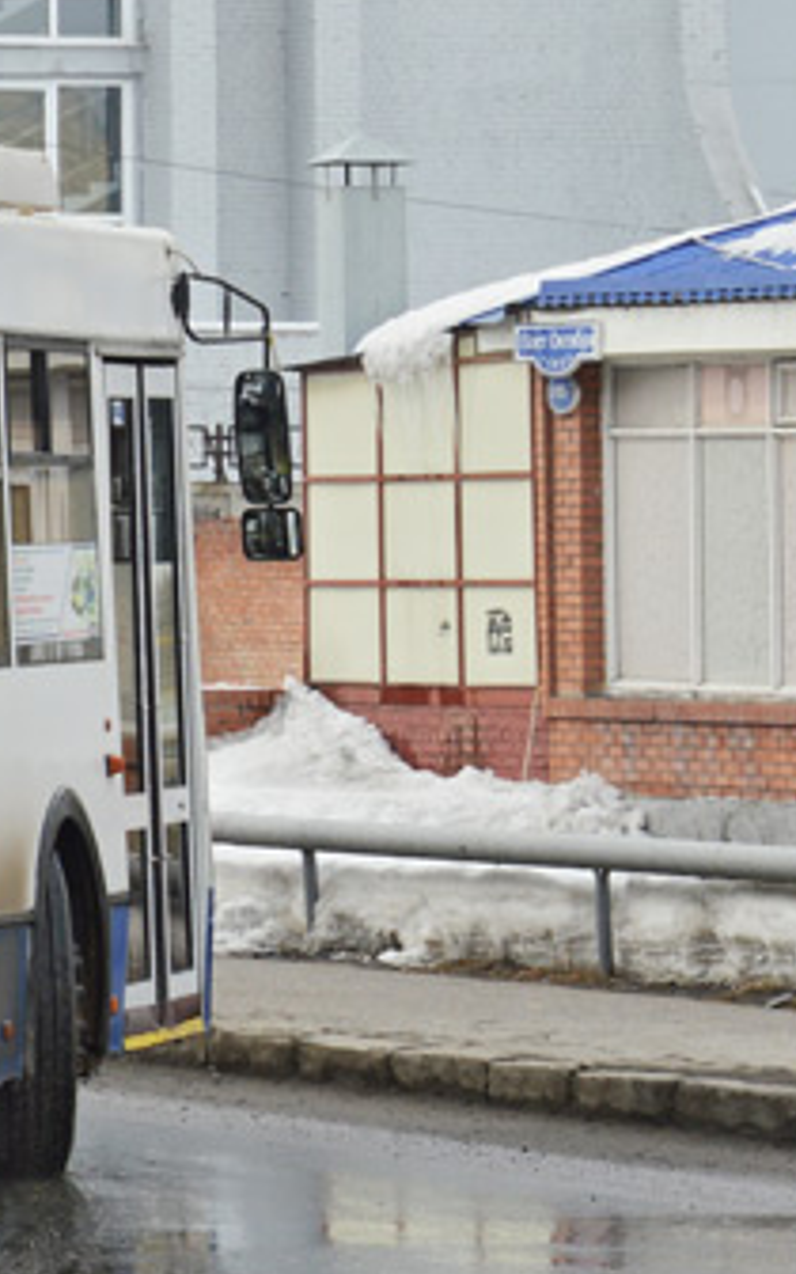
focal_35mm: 317
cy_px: 49
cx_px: -754
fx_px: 11003
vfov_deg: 6.6
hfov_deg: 4.1
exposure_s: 1/250
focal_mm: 58
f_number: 9
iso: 100
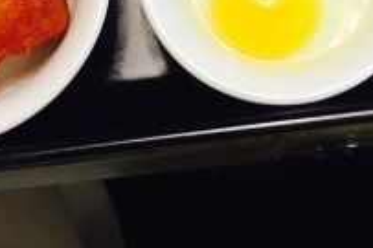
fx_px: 1077
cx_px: 340
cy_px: -205
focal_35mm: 104
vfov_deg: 12.0
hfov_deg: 19.3
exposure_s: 1/33
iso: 125
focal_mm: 4.15
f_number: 2.2
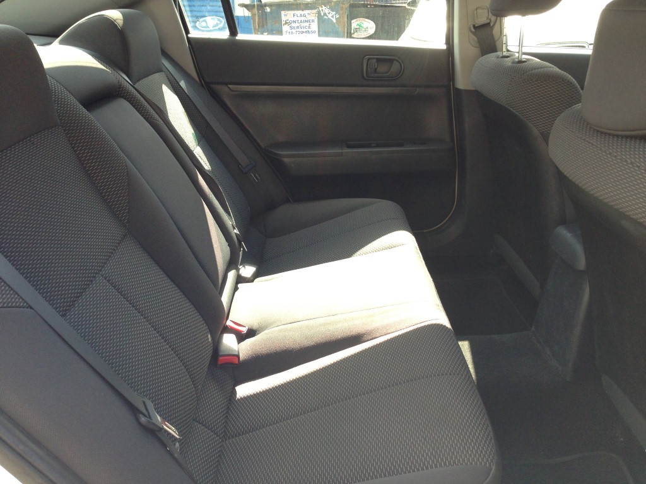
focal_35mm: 33
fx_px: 616
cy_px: 242
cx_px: 323
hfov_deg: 55.4
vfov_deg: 42.9
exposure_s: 1/120
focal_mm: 4.13
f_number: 2.4
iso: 64
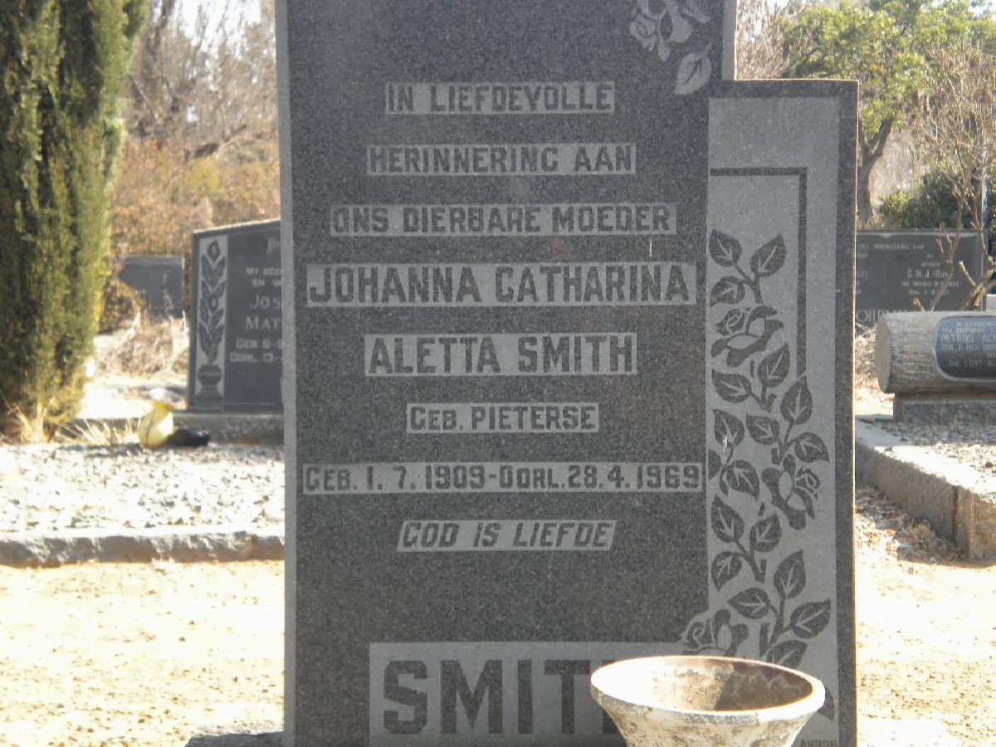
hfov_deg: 28.6
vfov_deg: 21.6
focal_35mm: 68
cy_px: 374
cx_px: 498
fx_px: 1957
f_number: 4.6
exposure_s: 1/120
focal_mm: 12.3
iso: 86
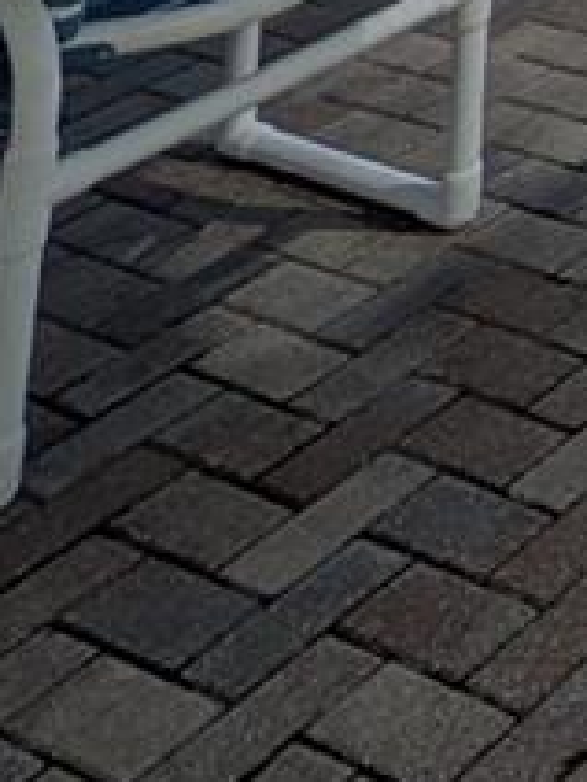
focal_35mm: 68
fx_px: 1537
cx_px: 1630
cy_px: -1059
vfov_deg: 15.6
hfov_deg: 12.5
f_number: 1.7
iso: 57
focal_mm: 2.02
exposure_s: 1/4505
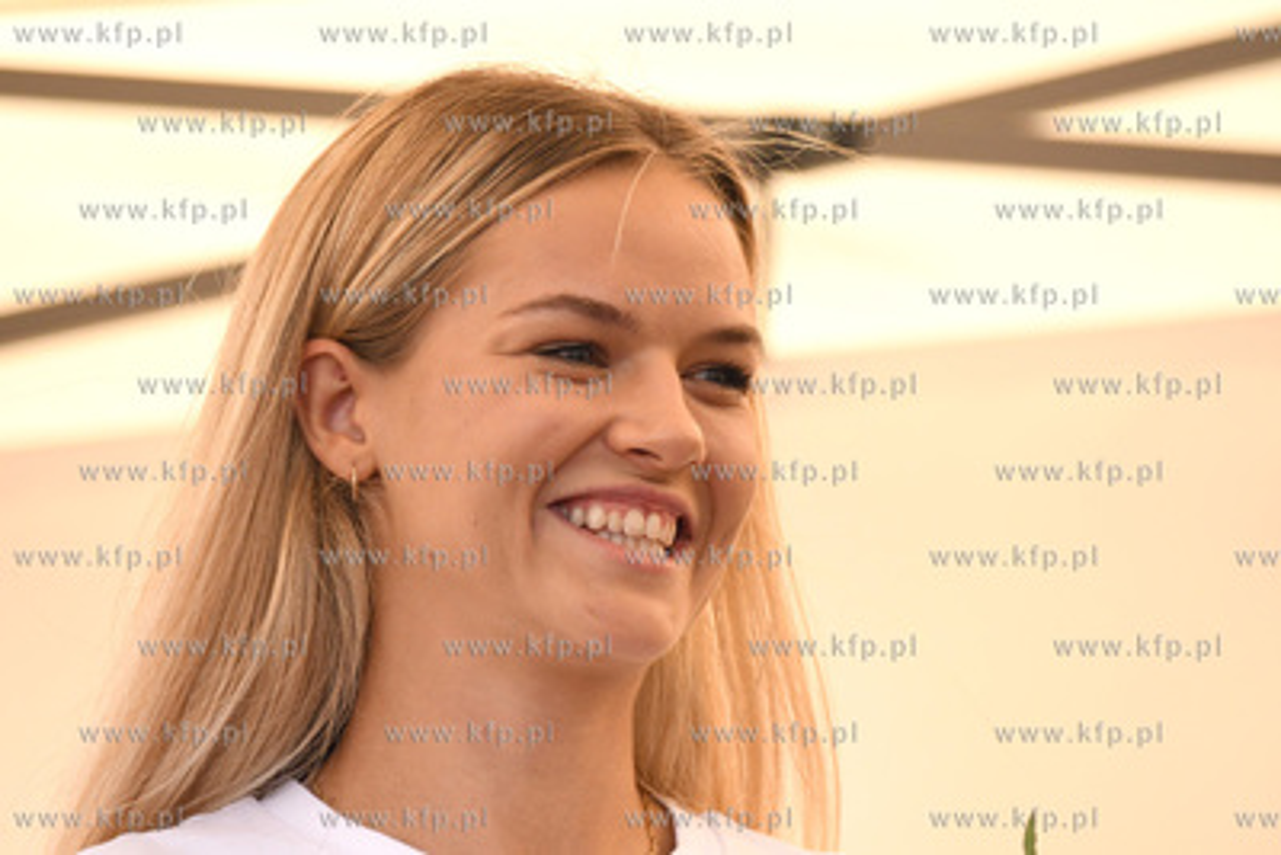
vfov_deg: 4.4
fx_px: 11212
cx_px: 640
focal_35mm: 315
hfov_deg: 6.5
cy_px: 428
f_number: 5.6
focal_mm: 210
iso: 3600
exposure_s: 1/3200
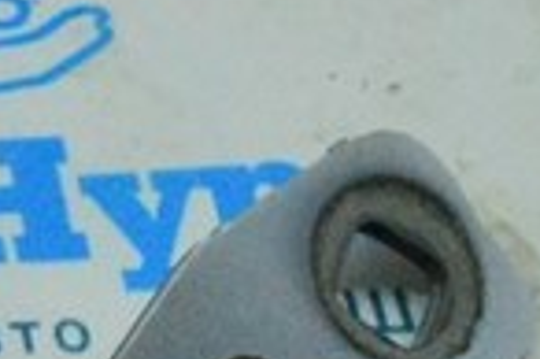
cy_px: 431
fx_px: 3146
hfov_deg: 8.6
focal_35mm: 210
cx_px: -895
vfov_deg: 6.5
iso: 6400
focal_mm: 20
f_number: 6.3
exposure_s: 1/800
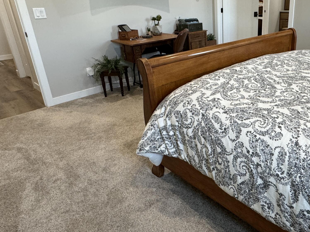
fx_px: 251
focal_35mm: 28
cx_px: 214
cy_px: 94
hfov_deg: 61.4
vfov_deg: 49.5
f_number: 2.2
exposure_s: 1/120
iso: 320
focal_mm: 2.22
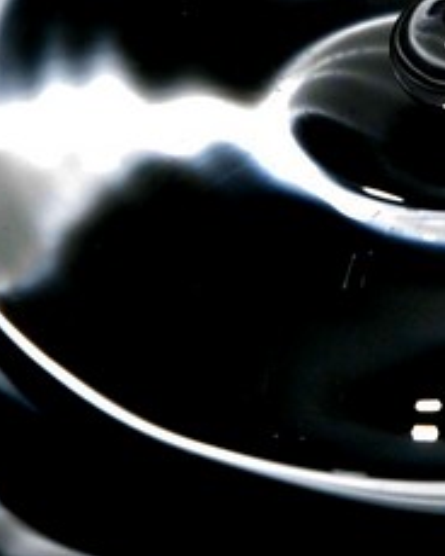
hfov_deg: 2.7
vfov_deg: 3.3
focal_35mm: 579
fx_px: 9532
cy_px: 196
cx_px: 476
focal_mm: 70
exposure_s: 1/200
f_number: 8
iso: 100
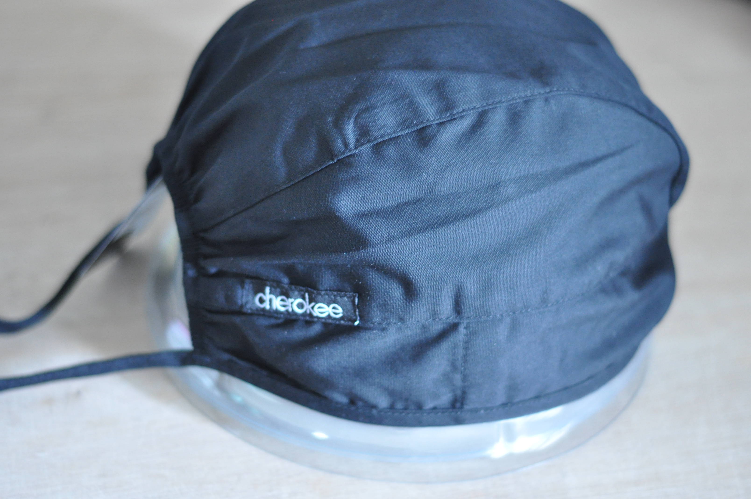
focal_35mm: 75
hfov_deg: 27.0
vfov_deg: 18.1
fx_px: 1563
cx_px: 376
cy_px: 250
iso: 1600
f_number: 1.8
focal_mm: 50
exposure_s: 1/30
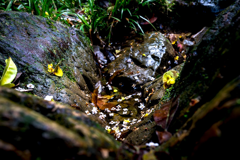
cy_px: 80
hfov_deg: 58.7
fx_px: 213
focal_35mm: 32
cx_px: 120
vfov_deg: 41.1
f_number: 11
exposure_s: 2
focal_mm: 32
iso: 100
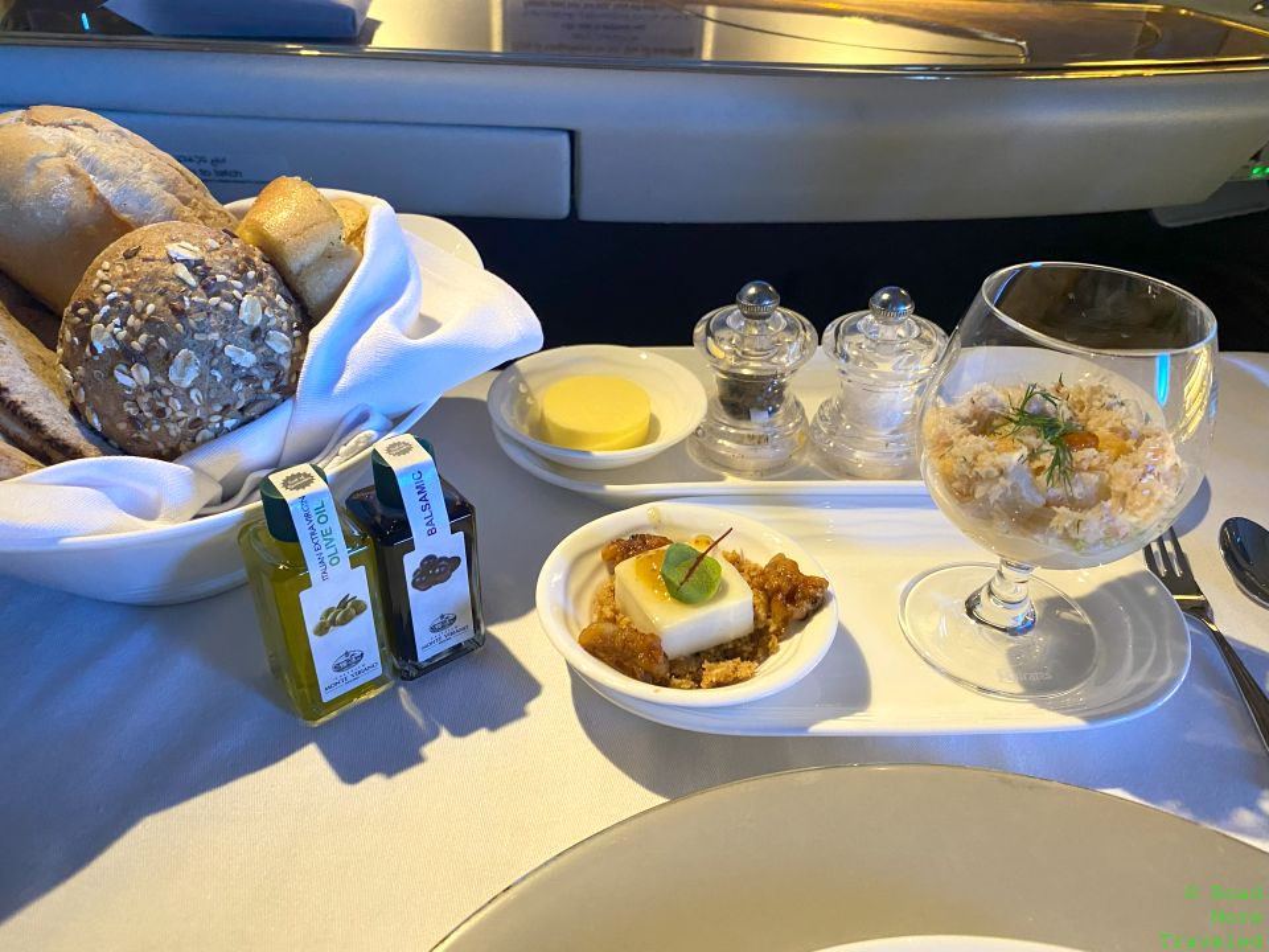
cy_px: 476
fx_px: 953
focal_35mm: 26
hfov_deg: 67.3
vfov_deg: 53.1
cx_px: 634
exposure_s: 1/49
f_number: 1.8
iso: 400
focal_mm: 4.25
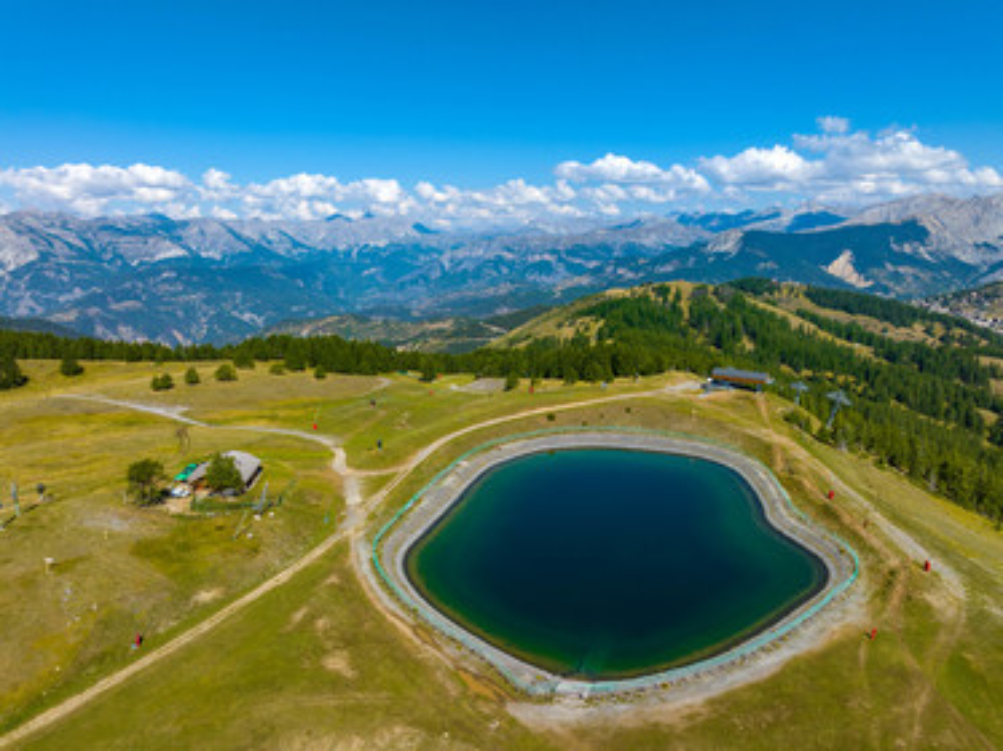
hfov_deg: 71.6
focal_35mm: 24
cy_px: 376
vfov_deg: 56.8
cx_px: 502
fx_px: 695
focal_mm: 12.3
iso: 100
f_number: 9
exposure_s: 1/240
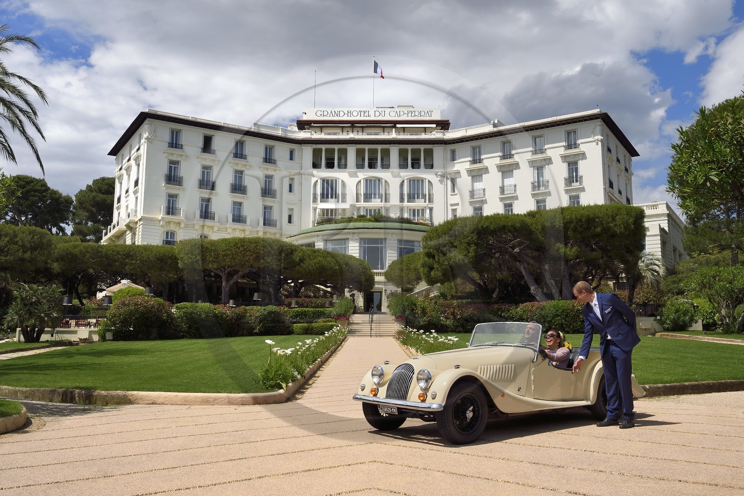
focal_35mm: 36
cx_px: 372
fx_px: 744
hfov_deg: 53.1
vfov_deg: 36.9
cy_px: 248
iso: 200
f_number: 16
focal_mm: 36
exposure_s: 1/250
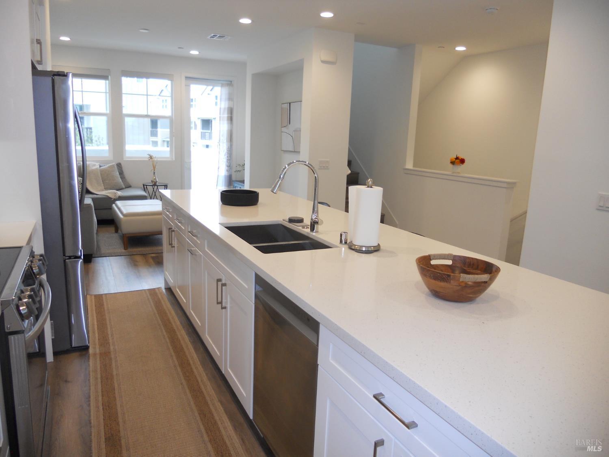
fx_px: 475
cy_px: 228
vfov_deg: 51.4
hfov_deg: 65.3
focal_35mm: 27
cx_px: 304
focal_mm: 4.9
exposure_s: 1/30
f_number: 3.2
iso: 100
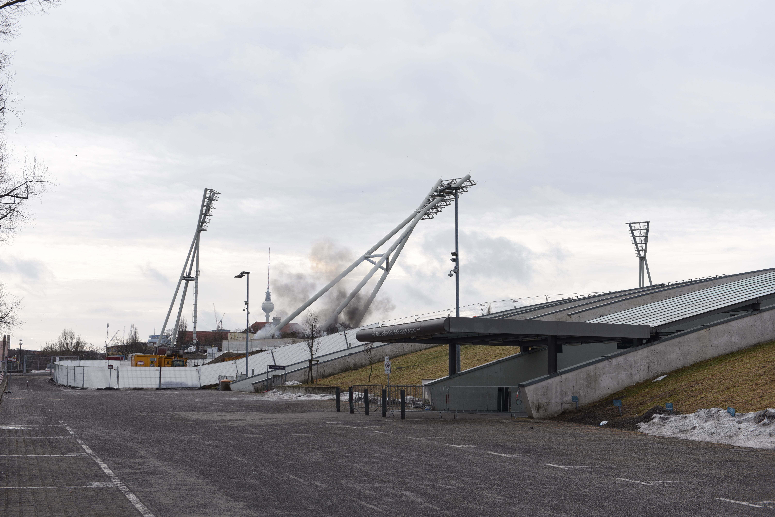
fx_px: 1077
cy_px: 258
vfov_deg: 27.0
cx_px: 388
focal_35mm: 50
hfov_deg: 39.6
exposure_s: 1/400
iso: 100
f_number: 5
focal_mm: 50
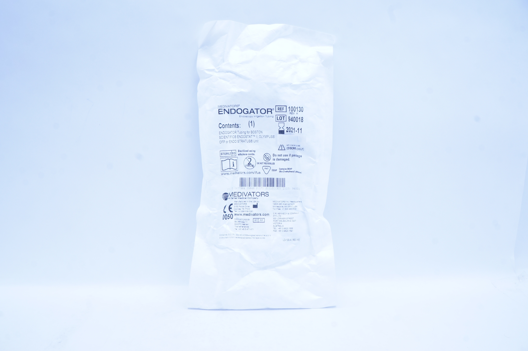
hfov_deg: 67.4
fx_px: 396
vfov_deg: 47.8
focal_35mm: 27
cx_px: 264
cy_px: 176
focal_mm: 18
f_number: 13
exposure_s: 1/13
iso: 400
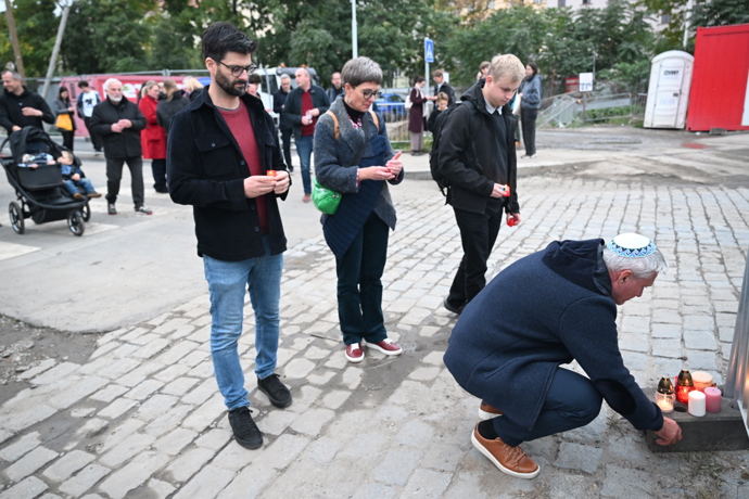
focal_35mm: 26
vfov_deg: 49.6
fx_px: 541
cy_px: 250
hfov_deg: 69.4
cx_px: 374
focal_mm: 26
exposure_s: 1/200
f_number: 3.5
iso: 5000
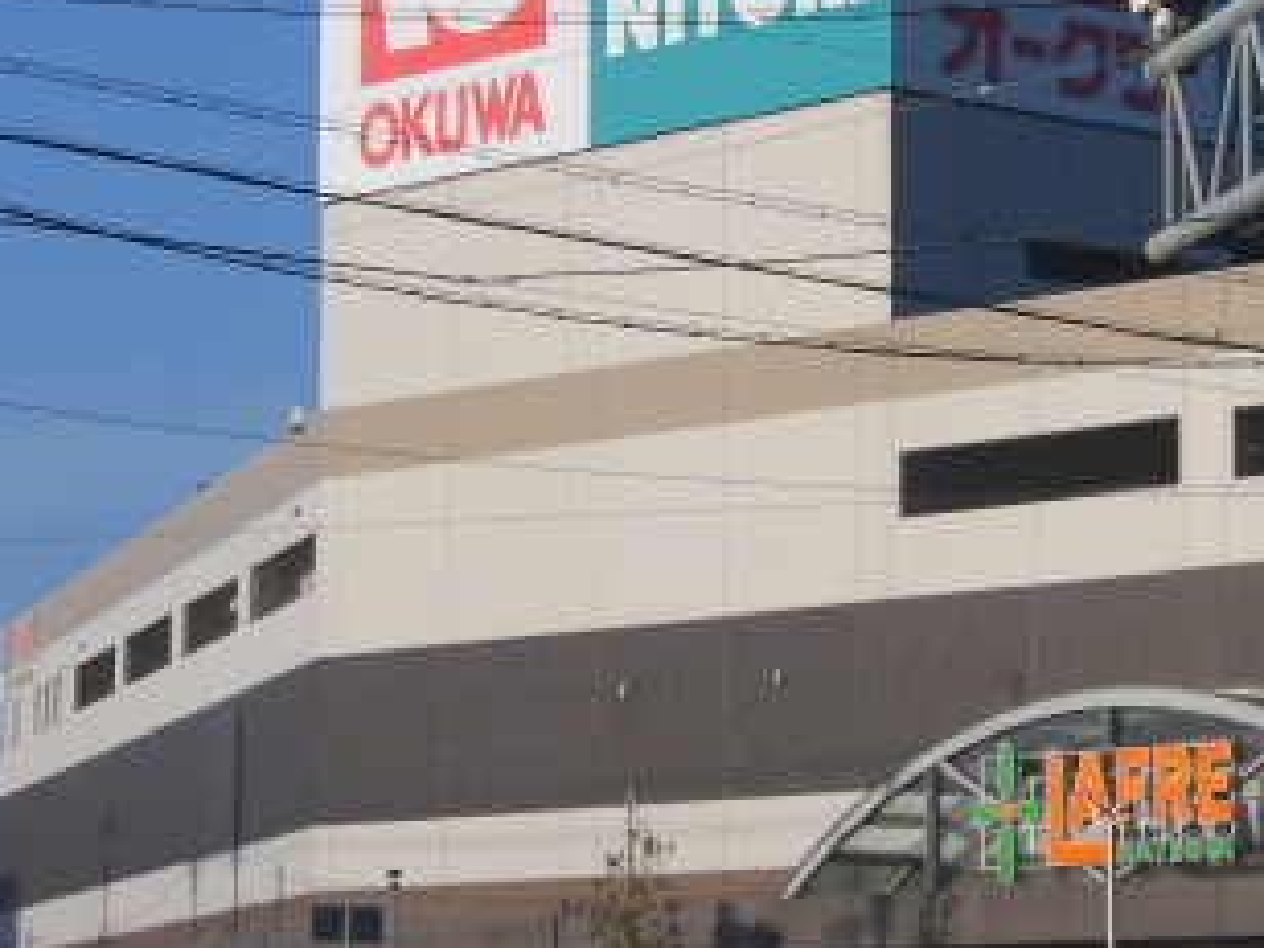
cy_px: 209
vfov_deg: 9.1
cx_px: 952
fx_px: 5915
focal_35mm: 162
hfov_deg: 12.2
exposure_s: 1/640
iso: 100
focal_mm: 14
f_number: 4.5
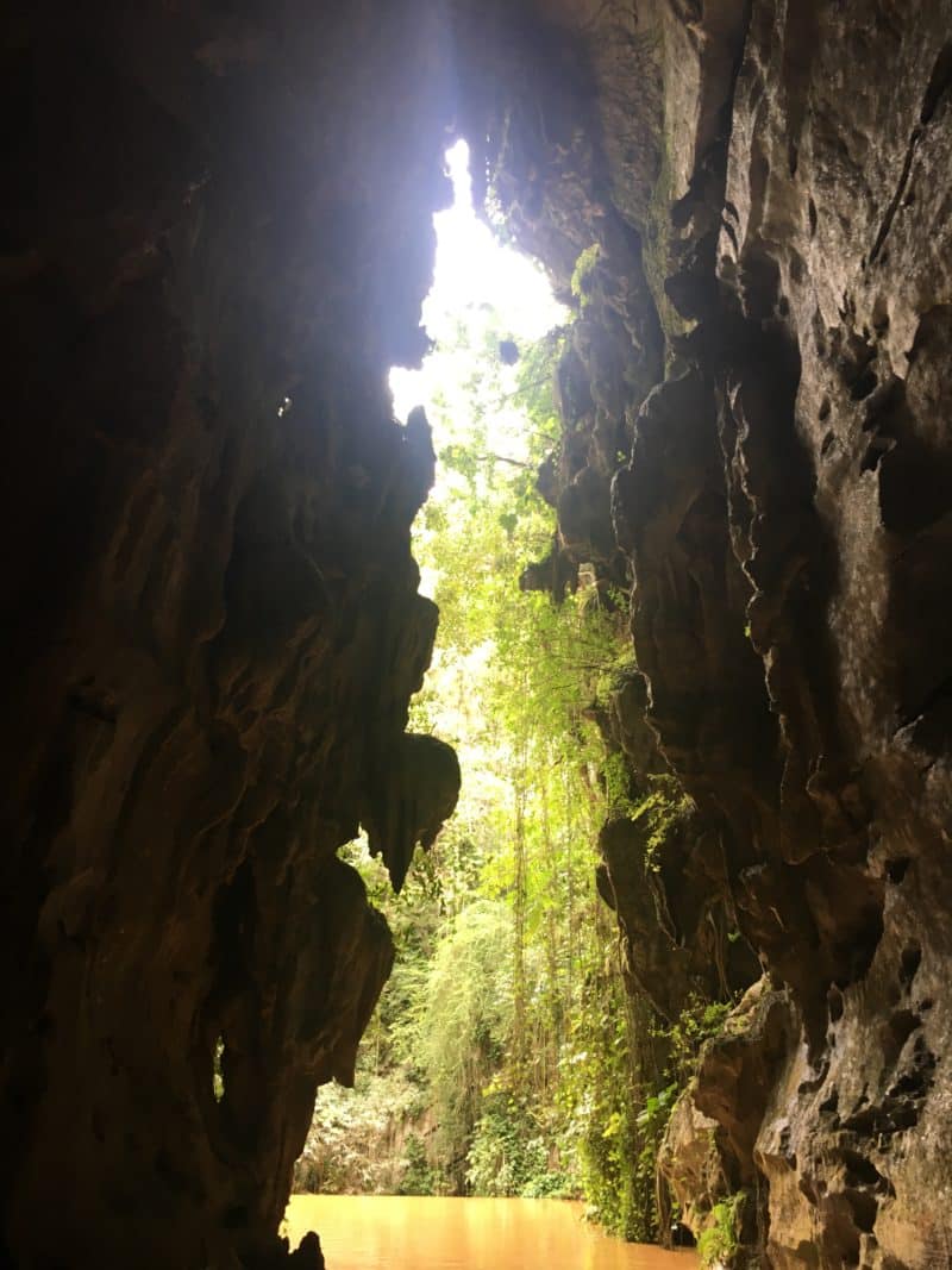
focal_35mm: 29
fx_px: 1064
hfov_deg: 48.2
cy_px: 635
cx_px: 476
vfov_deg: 61.7
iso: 50
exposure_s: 1/30
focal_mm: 4.15
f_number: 2.2
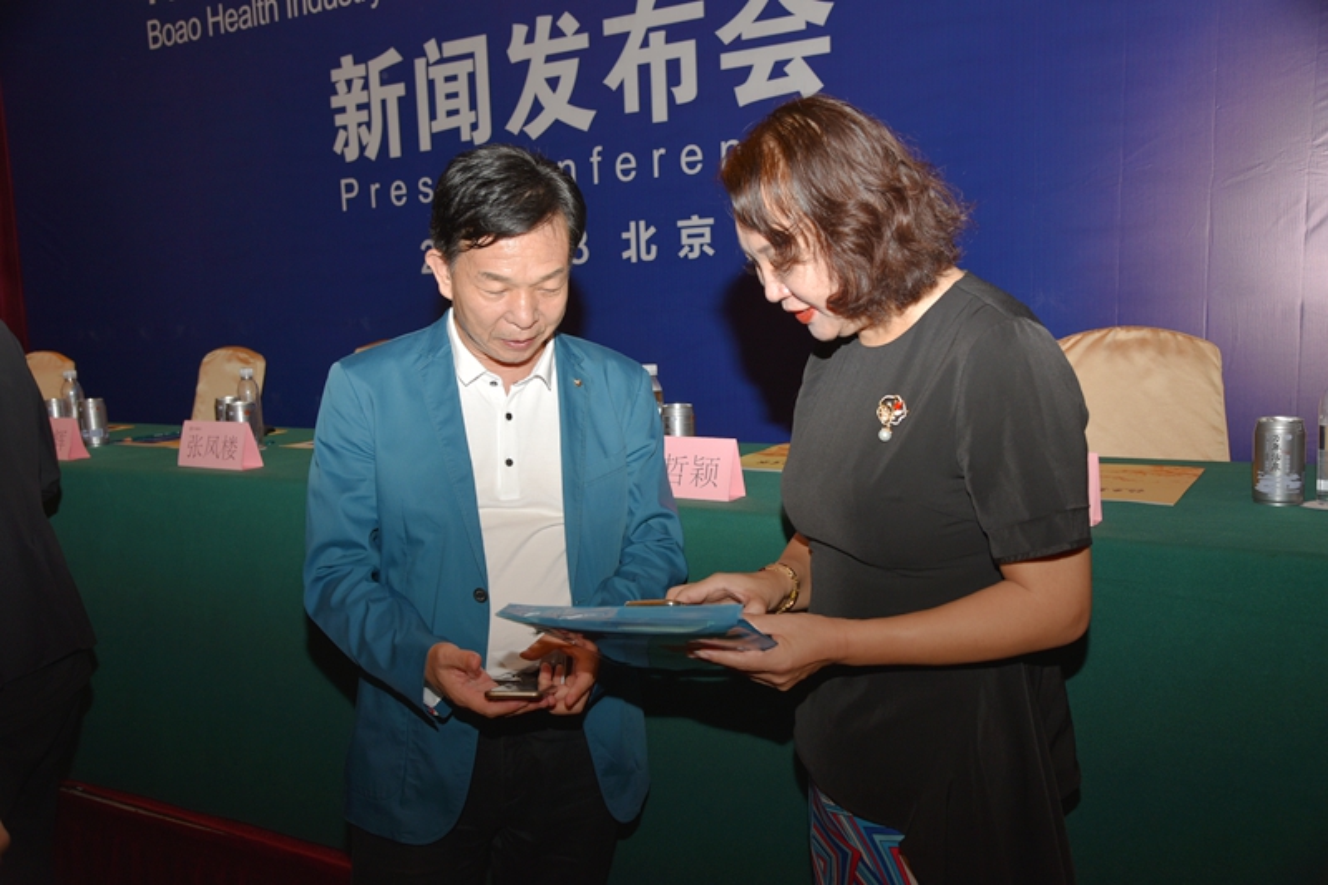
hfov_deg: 58.7
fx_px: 1180
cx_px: 664
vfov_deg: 41.1
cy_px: 442
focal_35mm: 32
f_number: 5.6
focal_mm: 32
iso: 400
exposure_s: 1/60
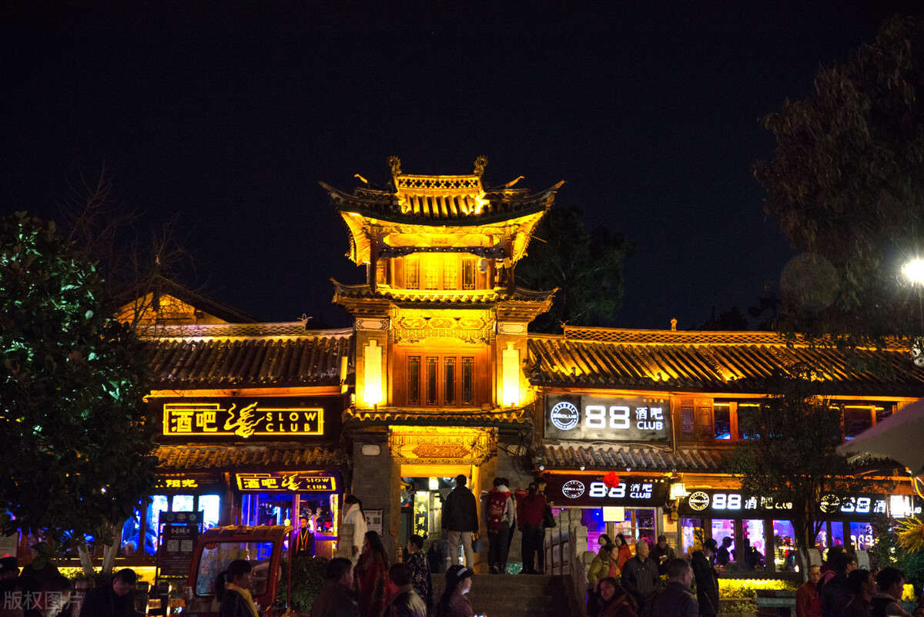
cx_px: 462
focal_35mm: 56
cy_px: 308
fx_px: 1438
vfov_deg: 24.2
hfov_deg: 35.6
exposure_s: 1/60
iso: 1600
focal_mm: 56
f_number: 2.8
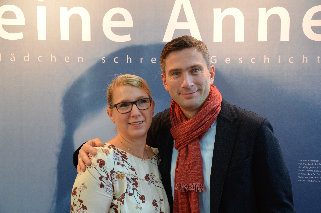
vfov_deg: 23.7
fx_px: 507
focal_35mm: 57
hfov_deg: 35.1
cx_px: 160
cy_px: 106
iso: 800
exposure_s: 1/40
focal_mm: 38
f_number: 4.5
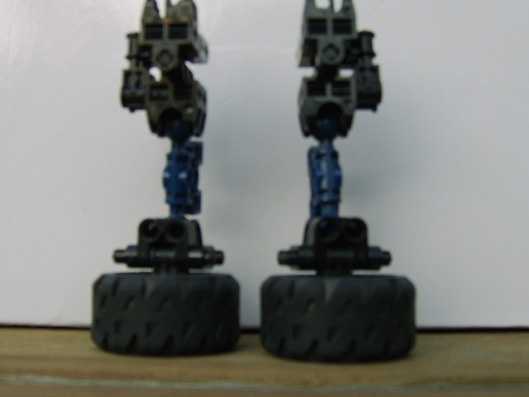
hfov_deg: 50.1
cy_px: 184
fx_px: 565
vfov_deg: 38.6
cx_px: 250
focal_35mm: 37
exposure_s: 1/176
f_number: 4
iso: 71
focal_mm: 8.13
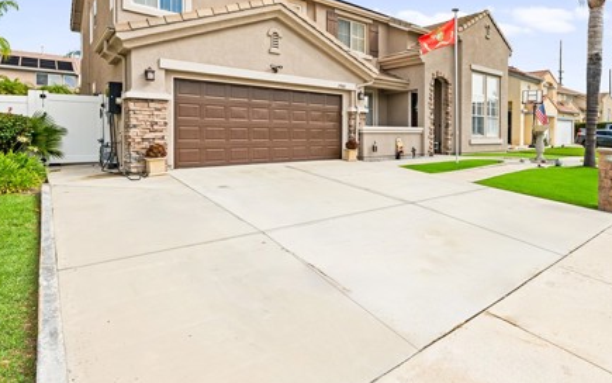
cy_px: 136
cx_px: 384
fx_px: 350
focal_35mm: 21
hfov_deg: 80.7
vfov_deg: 56.4
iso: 125
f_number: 8
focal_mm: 14
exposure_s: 1/320
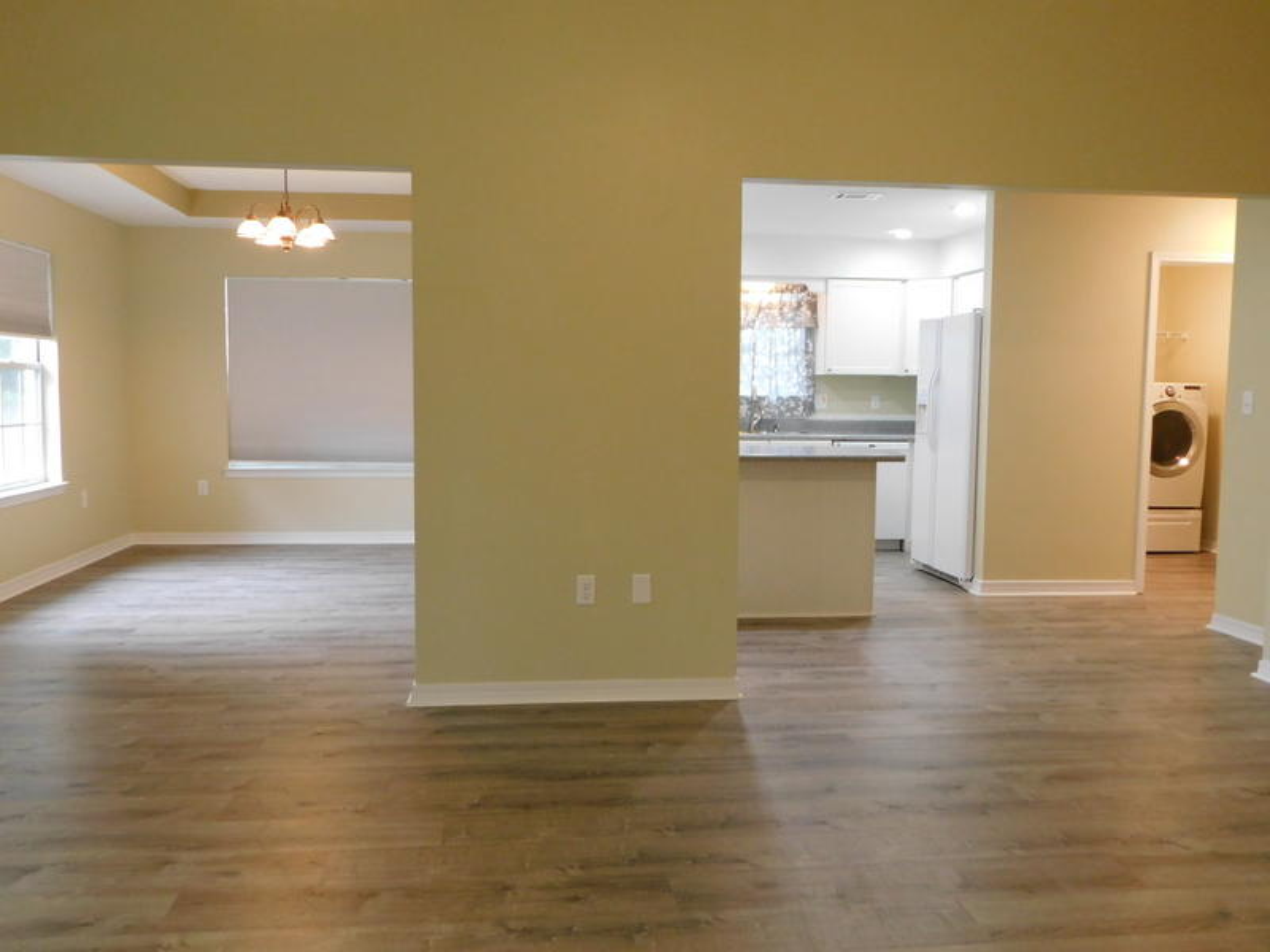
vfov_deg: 46.8
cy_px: 476
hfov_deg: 60.0
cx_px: 635
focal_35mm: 30
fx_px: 1101
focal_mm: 5.3
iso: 400
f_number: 3.2
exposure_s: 1/25
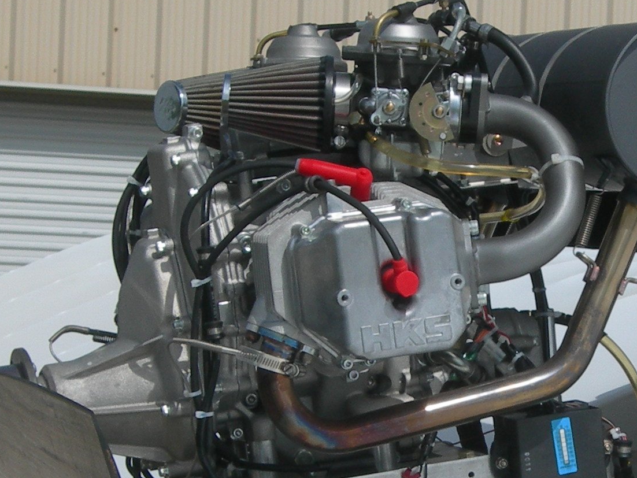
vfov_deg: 8.7
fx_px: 3129
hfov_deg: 11.6
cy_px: 364
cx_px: 479
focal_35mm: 170
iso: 50
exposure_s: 1/880
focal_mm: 12.7
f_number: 5.9
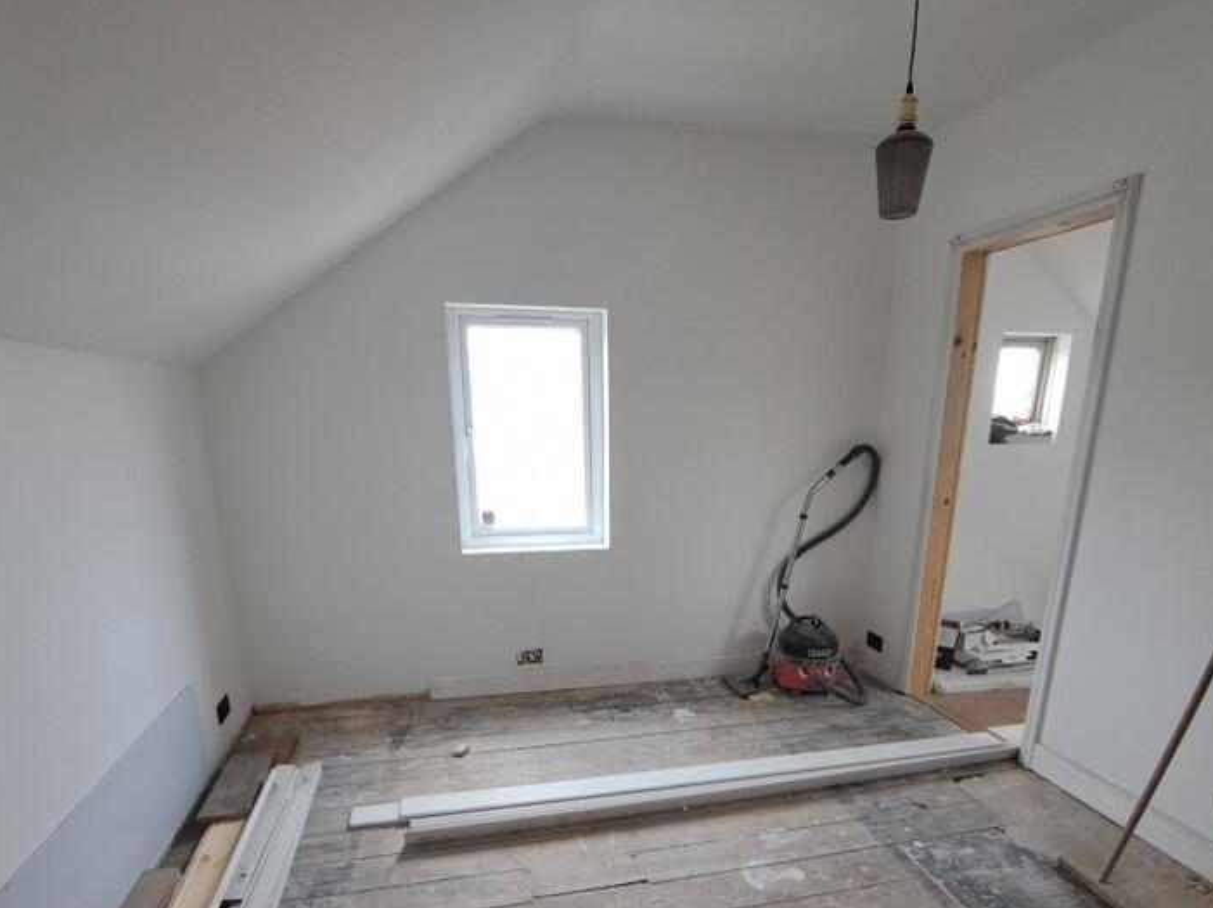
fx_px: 665
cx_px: 628
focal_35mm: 19
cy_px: 619
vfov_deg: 66.4
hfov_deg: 84.7
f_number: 2.2
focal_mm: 1.74
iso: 80
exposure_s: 1/50
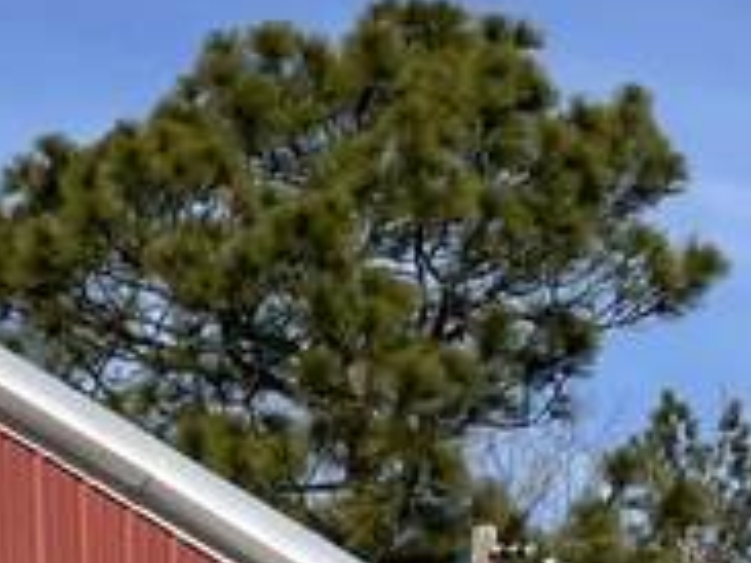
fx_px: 3794
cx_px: -1596
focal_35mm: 175
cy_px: 1007
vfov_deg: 8.2
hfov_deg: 8.9
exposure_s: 1/4717
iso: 32
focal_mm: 5.1
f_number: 1.6
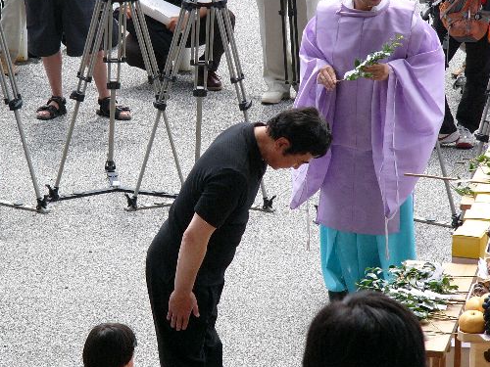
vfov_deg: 6.1
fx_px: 3440
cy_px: 159
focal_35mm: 243
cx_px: 247
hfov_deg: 8.1
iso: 100
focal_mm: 31.6
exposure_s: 1/800
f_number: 2.8
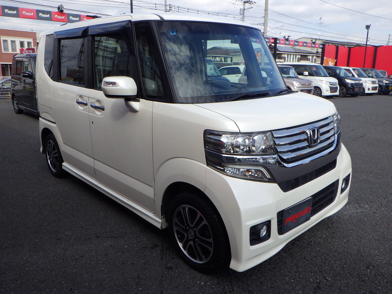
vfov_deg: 49.7
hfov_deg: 63.4
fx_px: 317
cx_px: 196
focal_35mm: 28
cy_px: 147
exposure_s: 1/640
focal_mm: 5
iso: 125
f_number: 4.2
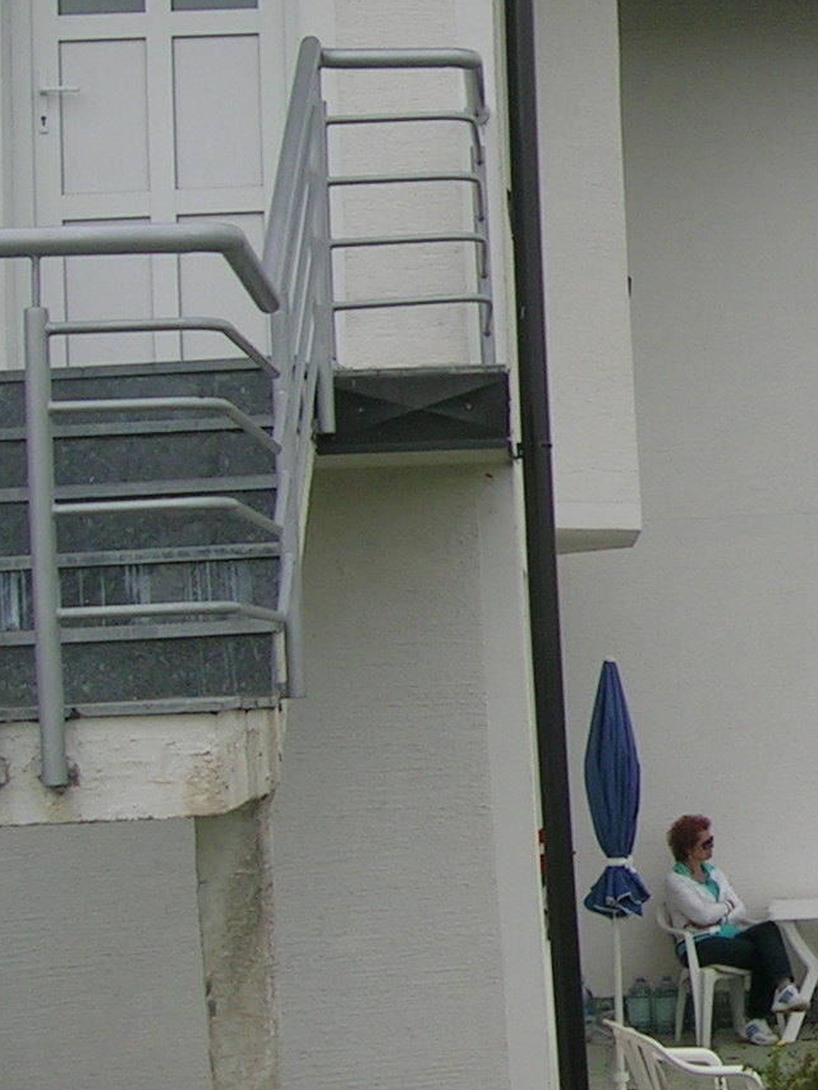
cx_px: 1185
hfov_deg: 16.2
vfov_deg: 23.3
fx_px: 2646
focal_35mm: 84
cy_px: 516
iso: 50
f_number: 4.8
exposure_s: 1/387
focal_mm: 5.4
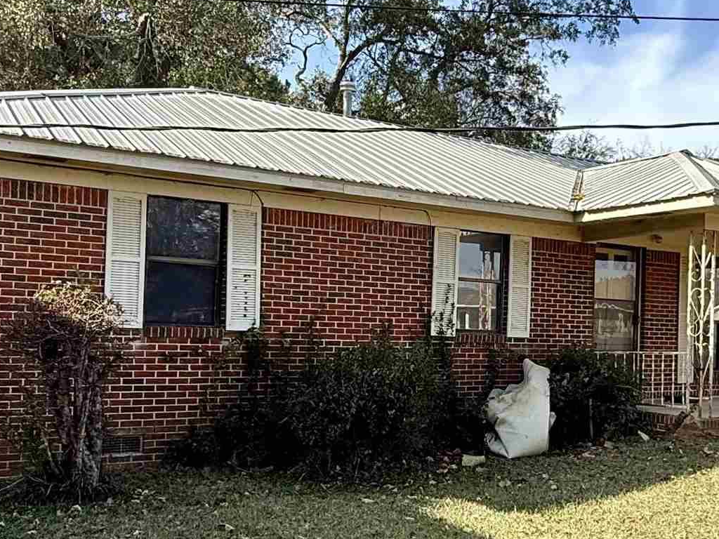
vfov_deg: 34.3
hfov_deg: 44.4
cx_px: 450
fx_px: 872
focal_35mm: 42
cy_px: 315
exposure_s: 1/717
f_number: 2.2
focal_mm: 2.22
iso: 64
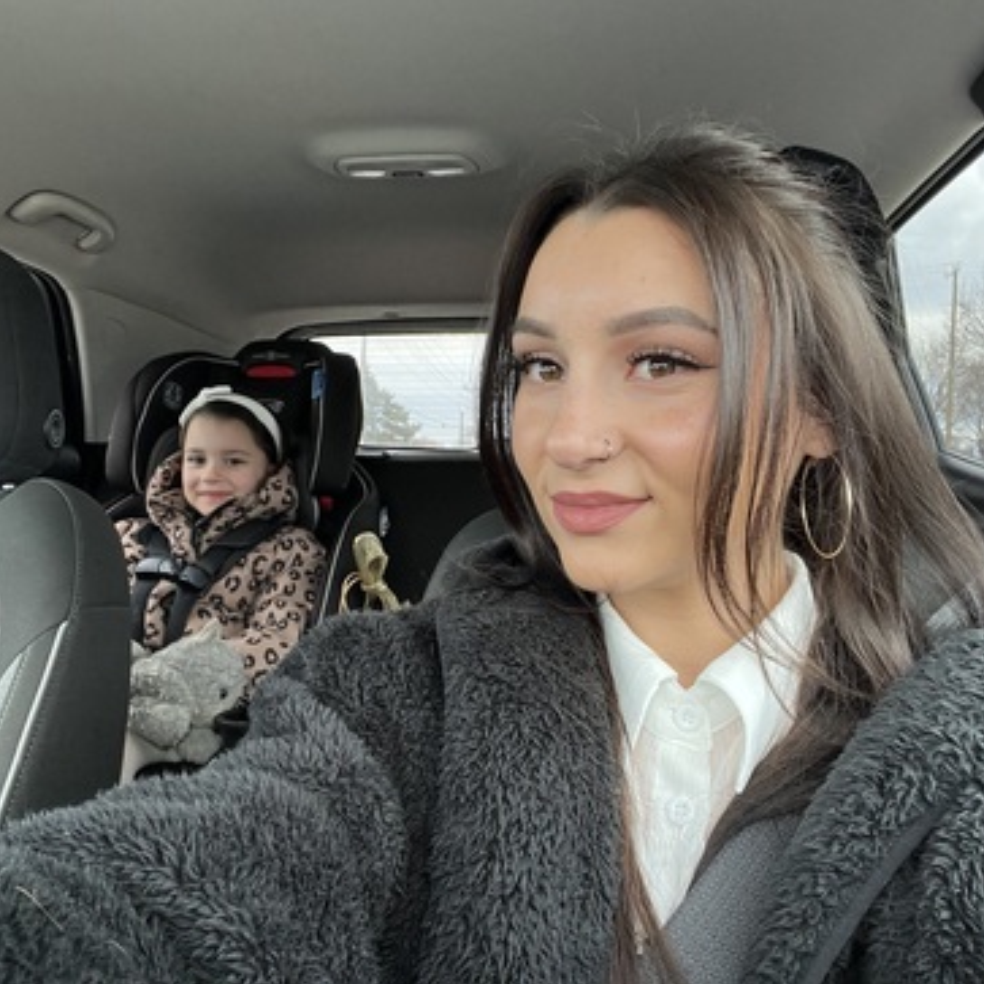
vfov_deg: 57.3
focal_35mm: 28
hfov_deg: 57.3
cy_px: 481
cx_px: 477
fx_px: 900
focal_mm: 2.71
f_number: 2.2
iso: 125
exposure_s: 1/60
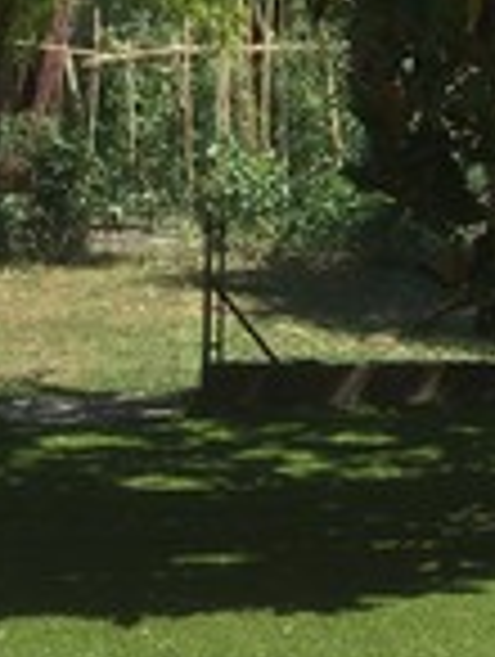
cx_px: 117
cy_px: 945
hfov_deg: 12.4
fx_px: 2262
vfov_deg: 15.4
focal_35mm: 119
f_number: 2.2
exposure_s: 1/1980
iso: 32
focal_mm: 4.15
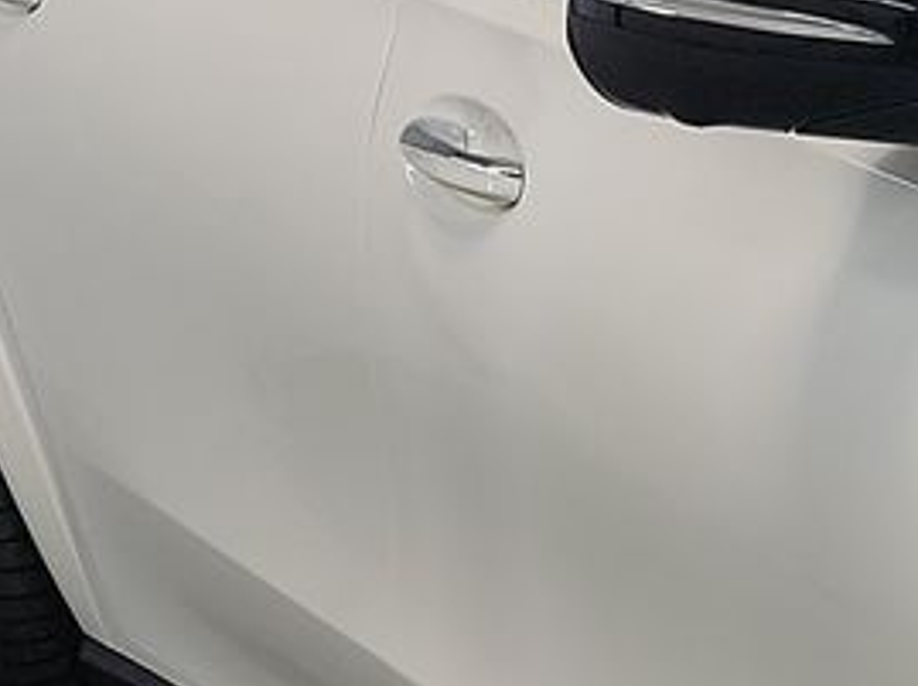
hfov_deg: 12.0
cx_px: 1959
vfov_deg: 10.2
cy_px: 771
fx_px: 3787
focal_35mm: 143
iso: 64
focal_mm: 6.7
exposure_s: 1/59
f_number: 1.8
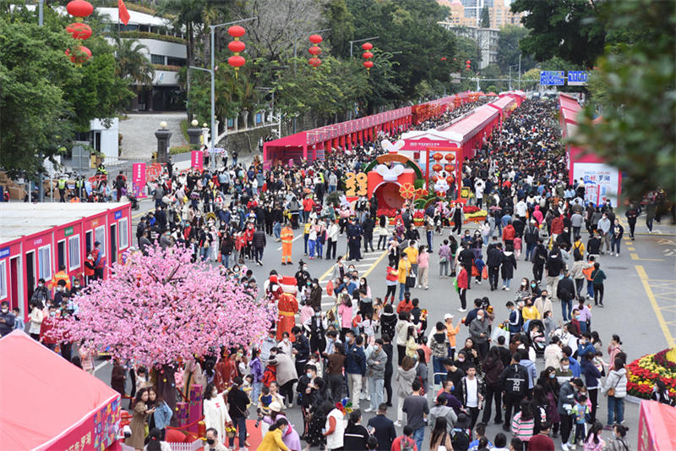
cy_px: 226
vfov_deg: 18.2
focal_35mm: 75
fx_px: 1408
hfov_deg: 27.0
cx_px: 338
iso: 100
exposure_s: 1/1000
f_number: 2.4
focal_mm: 50
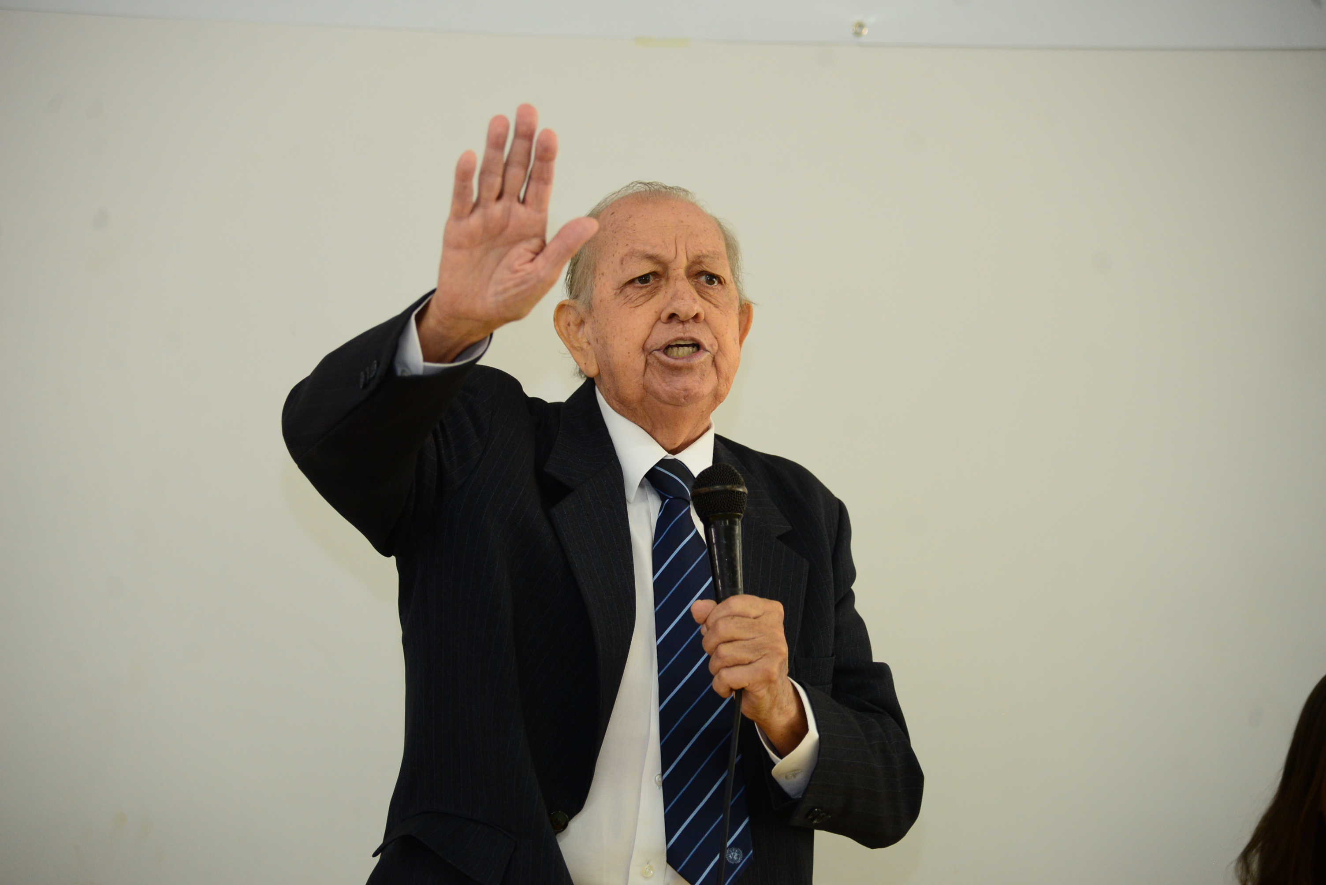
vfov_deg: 11.4
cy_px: 442
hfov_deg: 17.1
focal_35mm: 120
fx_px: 4421
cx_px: 663
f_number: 4
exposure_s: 1/125
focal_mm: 120
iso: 1600
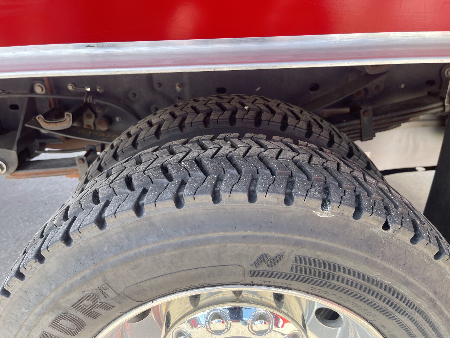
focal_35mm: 26
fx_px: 338
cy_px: 169
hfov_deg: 67.3
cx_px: 225
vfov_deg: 53.1
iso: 32
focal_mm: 5.1
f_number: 1.6
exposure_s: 1/174
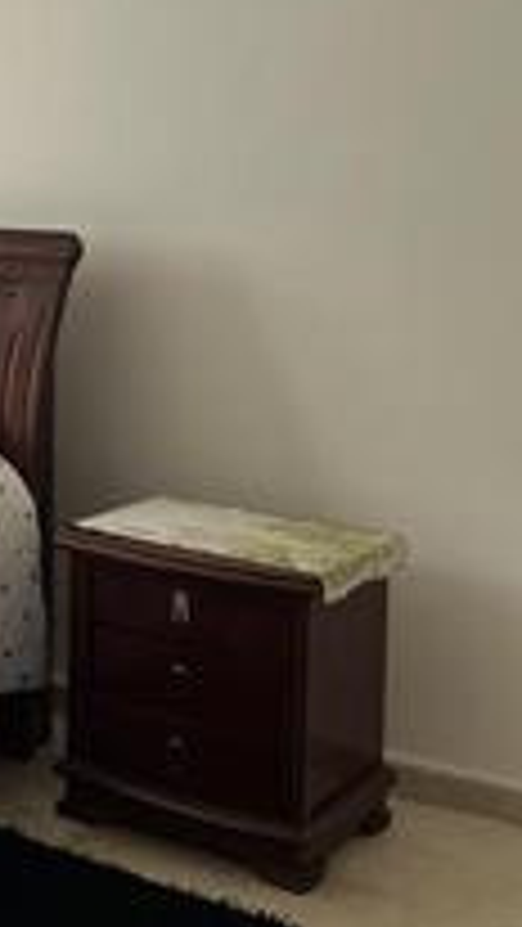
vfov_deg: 31.3
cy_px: 225
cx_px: -284
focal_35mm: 66
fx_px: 1623
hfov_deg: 16.5
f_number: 1.5
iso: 80
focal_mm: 5.7
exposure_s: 1/121
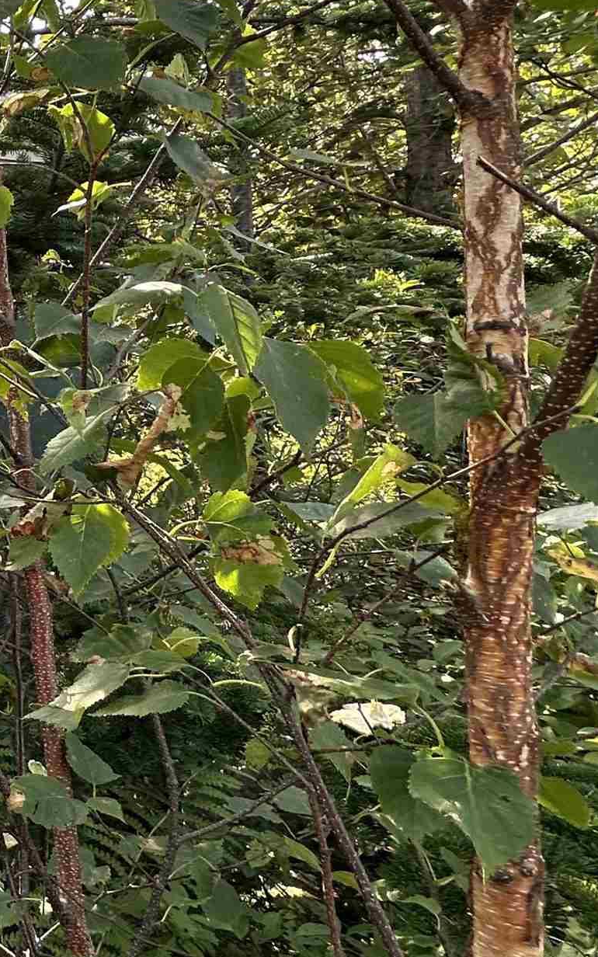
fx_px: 965
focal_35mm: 37
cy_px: 353
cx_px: -487
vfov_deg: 52.1
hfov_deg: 21.6
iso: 40
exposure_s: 1/221
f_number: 2.2
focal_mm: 2.22
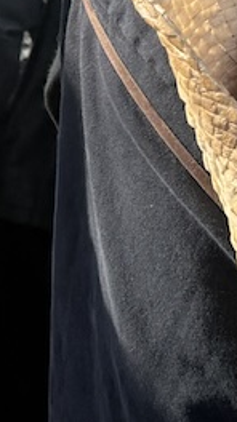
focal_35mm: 124
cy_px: -163
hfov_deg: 9.2
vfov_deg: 16.2
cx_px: -237
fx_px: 1389
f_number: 1.78
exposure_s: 1/2445
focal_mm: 6.76
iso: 100
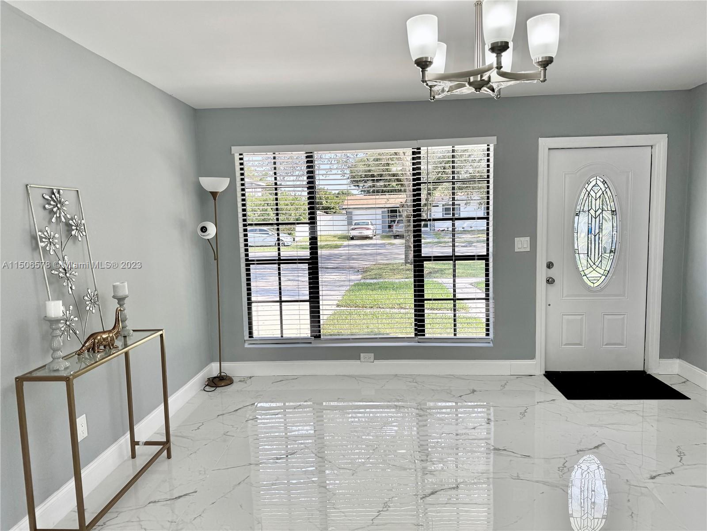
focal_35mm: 24
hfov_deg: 71.6
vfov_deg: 56.8
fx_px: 490
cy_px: 266
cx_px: 354
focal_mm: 6.86
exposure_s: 1/294
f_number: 1.78
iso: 80
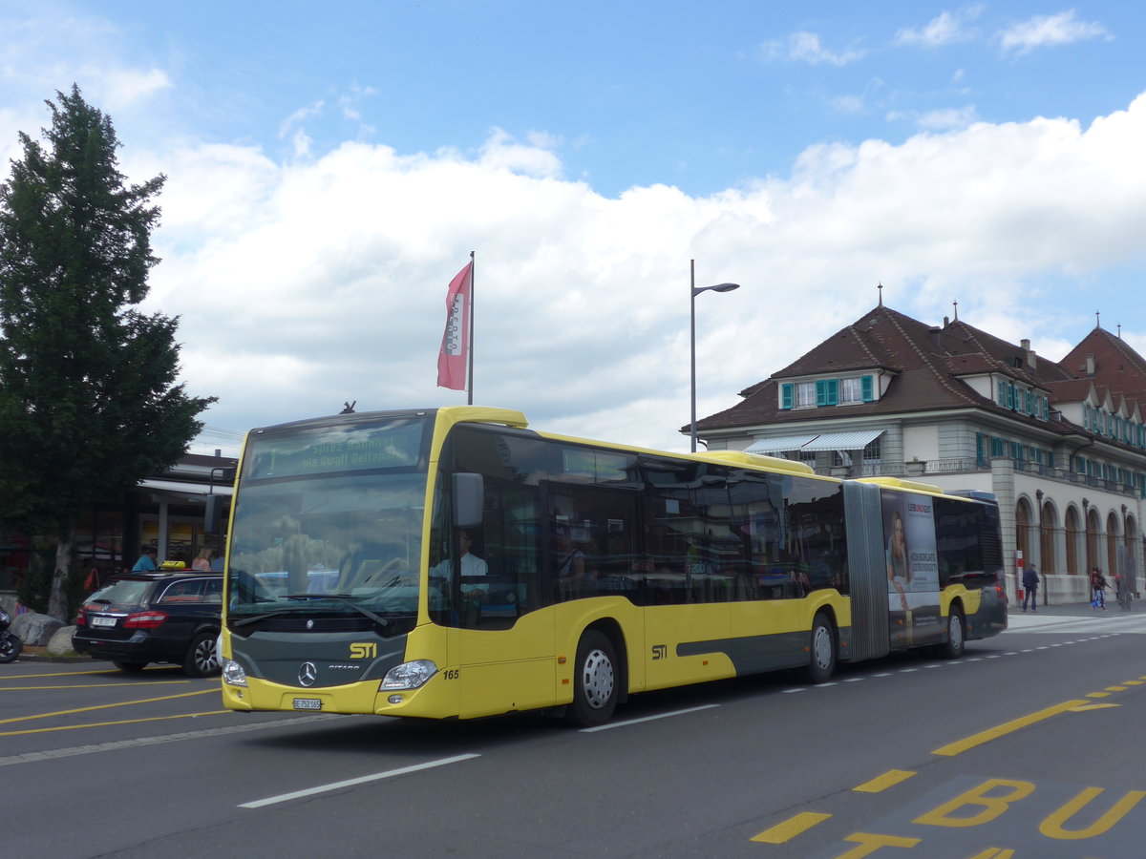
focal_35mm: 41
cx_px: 573
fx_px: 1357
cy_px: 430
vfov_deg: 35.1
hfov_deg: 45.8
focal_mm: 8.4
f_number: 2.8
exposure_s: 1/1300
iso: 80
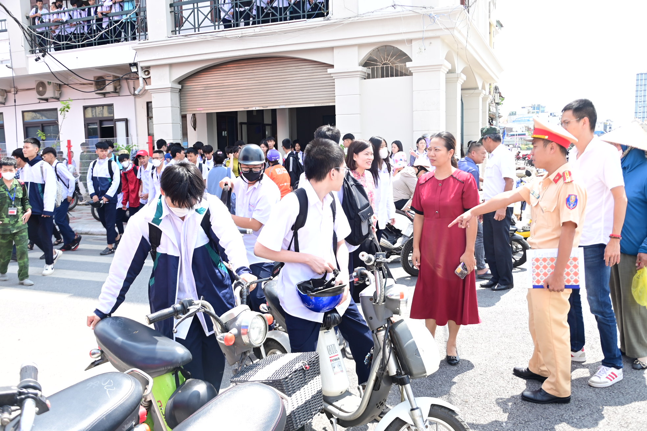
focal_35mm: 31
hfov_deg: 60.3
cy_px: 216
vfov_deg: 42.3
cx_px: 324
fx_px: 557
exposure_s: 1/200
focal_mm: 21
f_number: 3.8
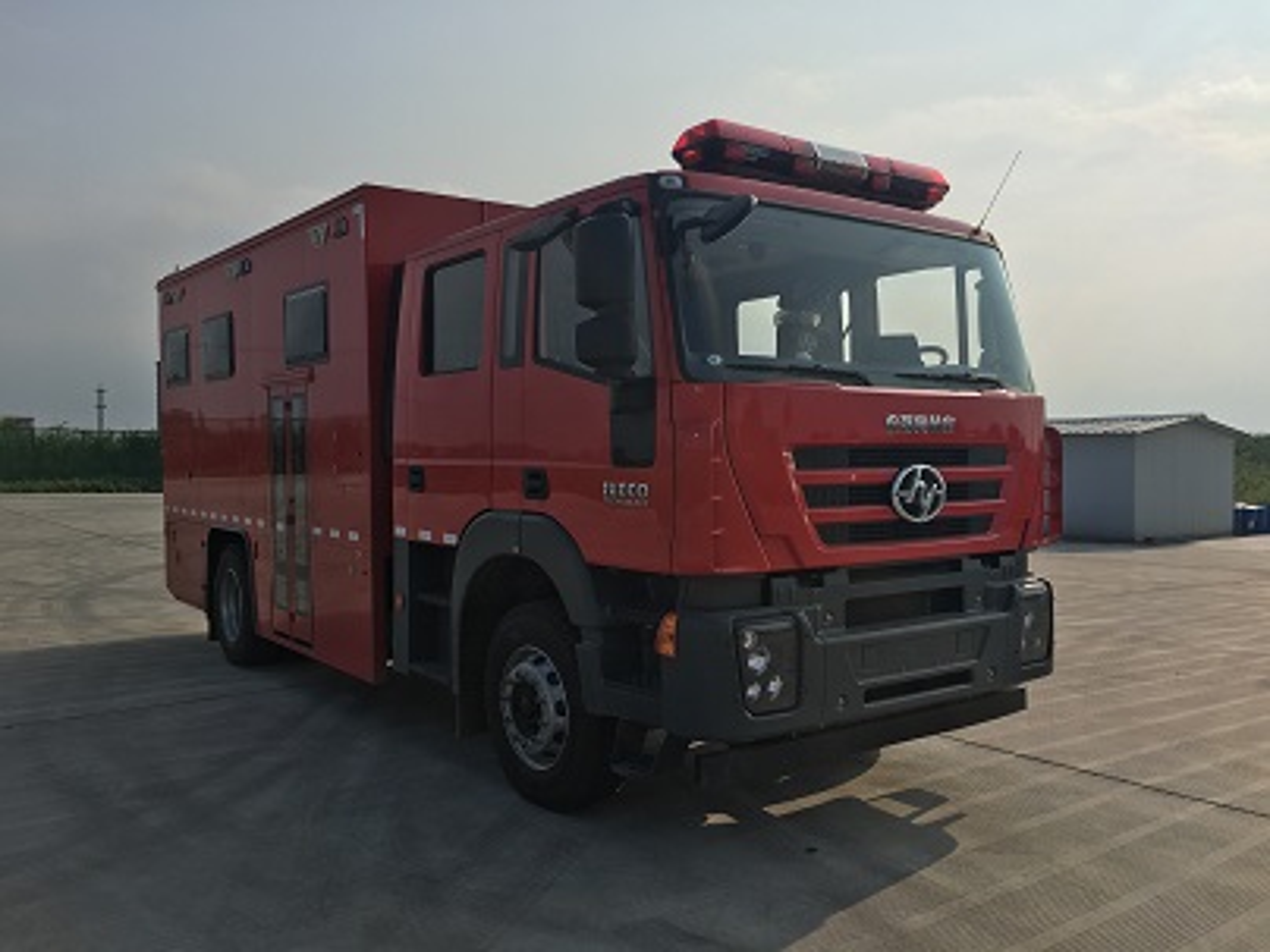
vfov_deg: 48.2
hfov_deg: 61.7
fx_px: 1064
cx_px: 635
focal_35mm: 29
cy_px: 476
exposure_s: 1/3344
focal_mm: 4.15
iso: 25
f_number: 2.2
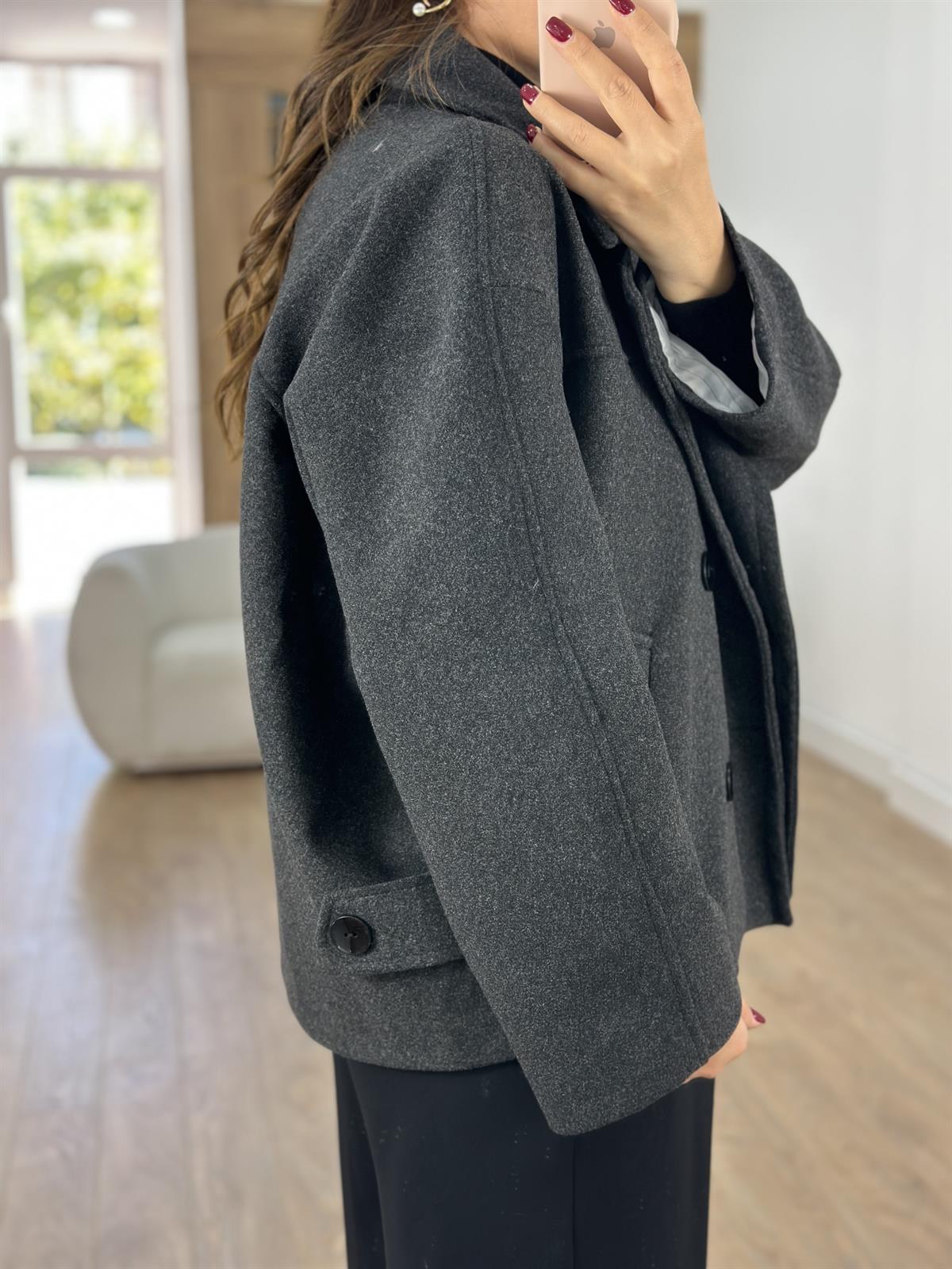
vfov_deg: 39.7
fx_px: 1760
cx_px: 476
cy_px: 634
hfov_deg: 30.3
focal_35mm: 48
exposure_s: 1/100
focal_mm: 6.86
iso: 64
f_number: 1.78
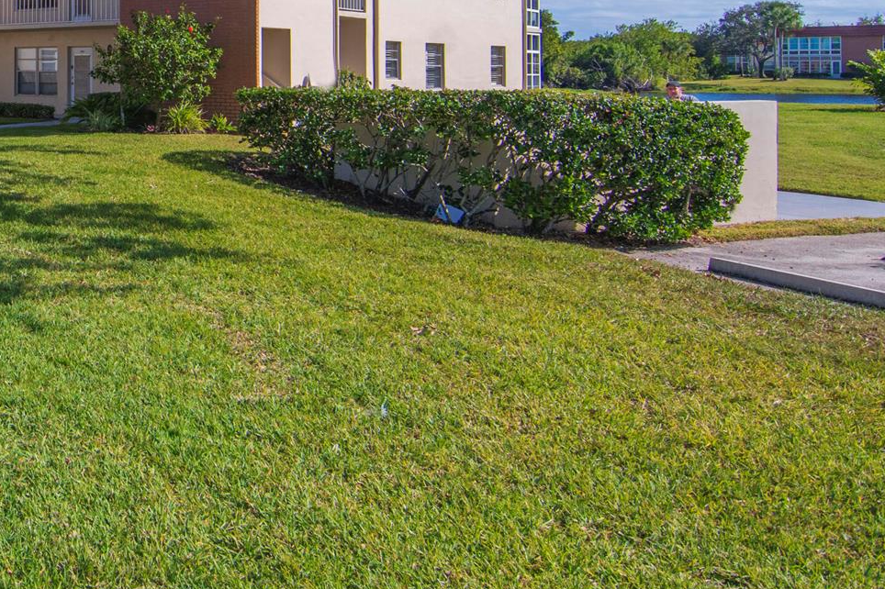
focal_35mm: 51
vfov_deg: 25.6
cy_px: 52
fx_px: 1253
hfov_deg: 35.4
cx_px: 11
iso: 320
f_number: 8
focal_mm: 16
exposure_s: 1/1000
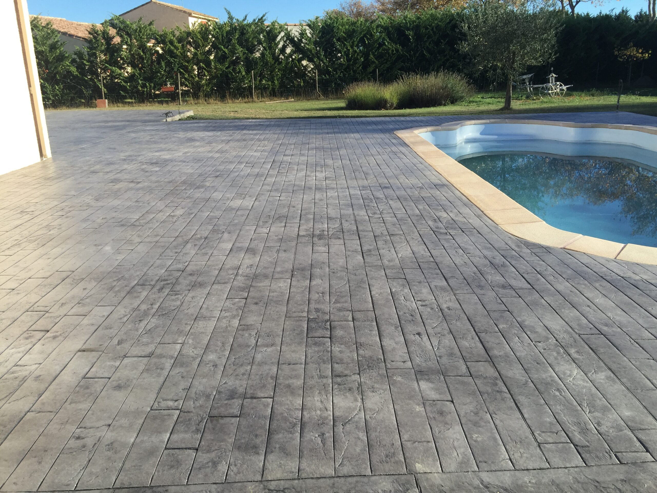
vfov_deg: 48.2
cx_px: 328
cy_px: 246
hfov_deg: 61.7
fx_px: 550
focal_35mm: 29
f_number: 2.2
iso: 32
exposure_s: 1/964
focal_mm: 4.15
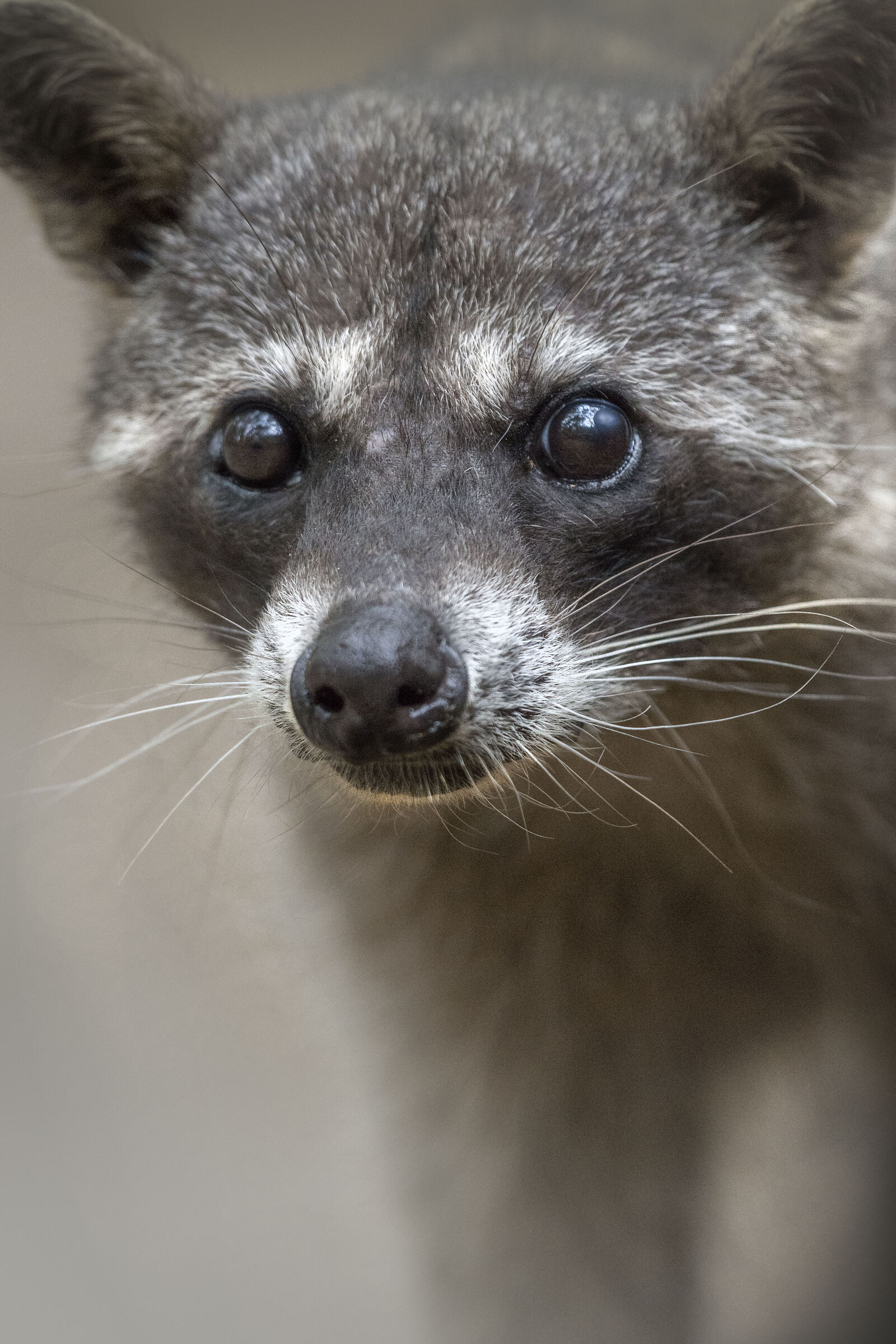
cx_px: 448
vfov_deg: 2.7
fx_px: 27998
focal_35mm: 750
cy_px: 672
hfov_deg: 1.8
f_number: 4
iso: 2000
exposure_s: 1/400
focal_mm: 500
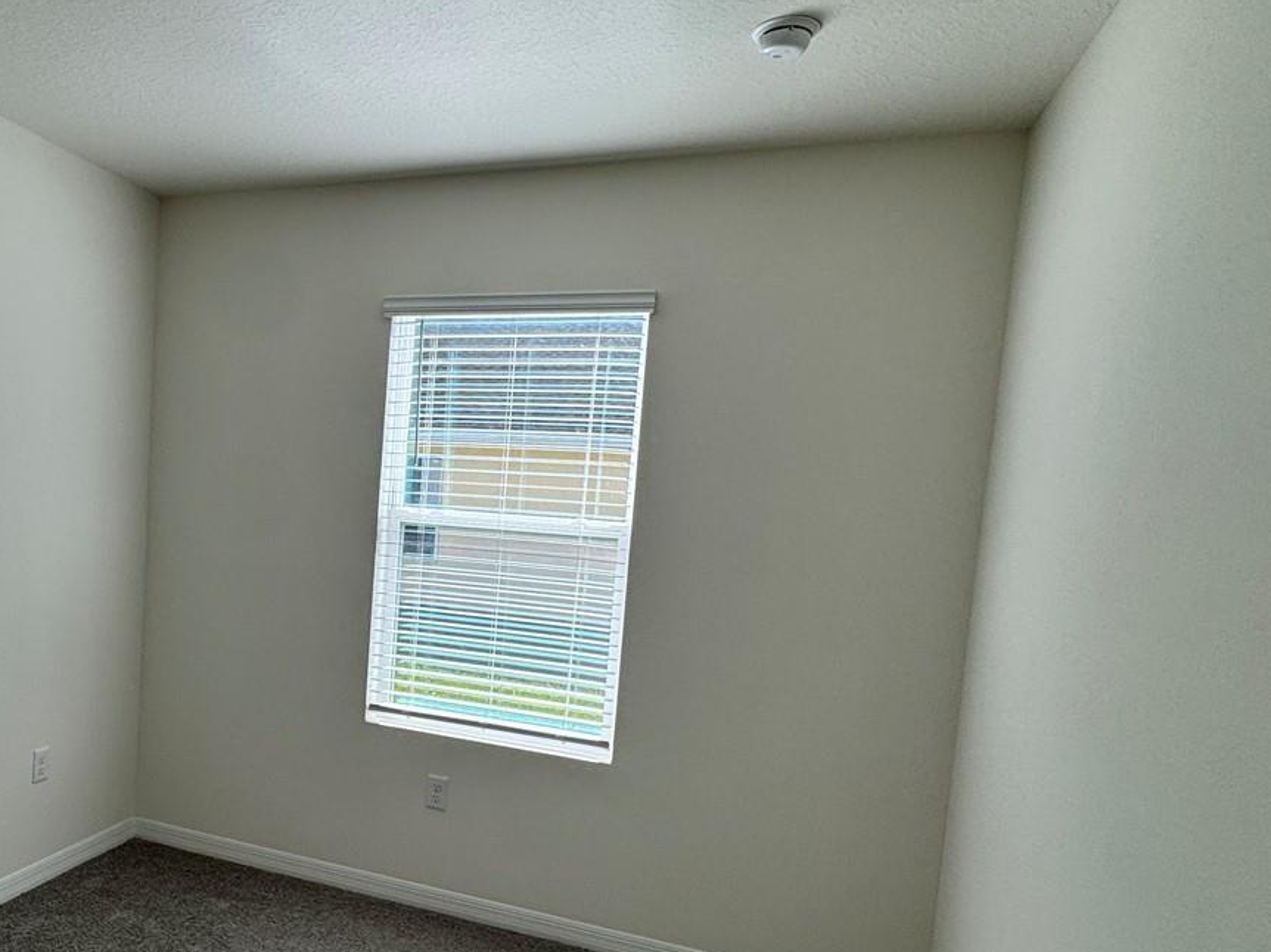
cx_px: 348
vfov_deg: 52.7
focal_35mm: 26
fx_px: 954
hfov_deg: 64.1
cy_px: 572
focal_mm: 2.22
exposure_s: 1/346
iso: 40
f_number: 2.2
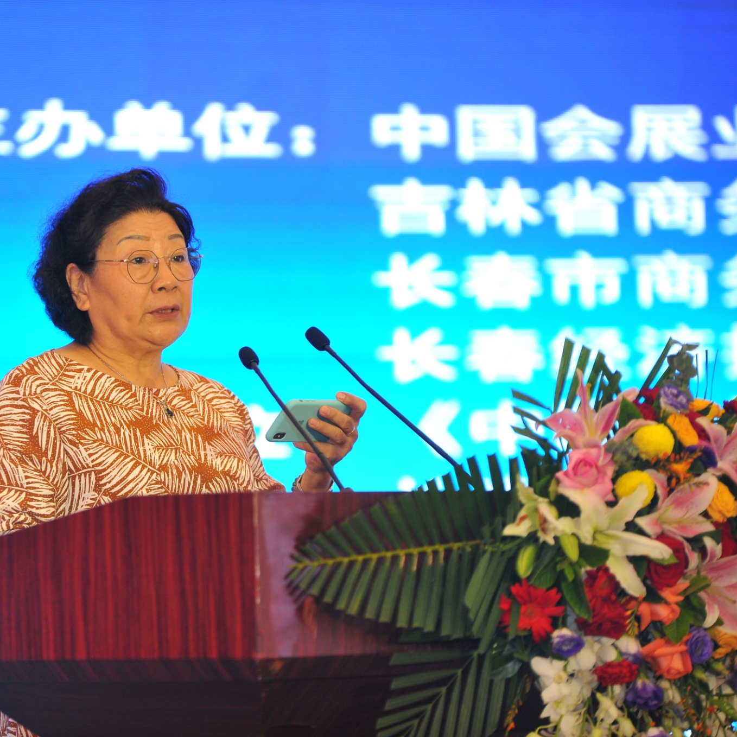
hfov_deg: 8.5
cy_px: 369
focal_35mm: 205
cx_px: 191
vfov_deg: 8.5
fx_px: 4938
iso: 1600
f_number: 3.2
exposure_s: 1/200
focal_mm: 160
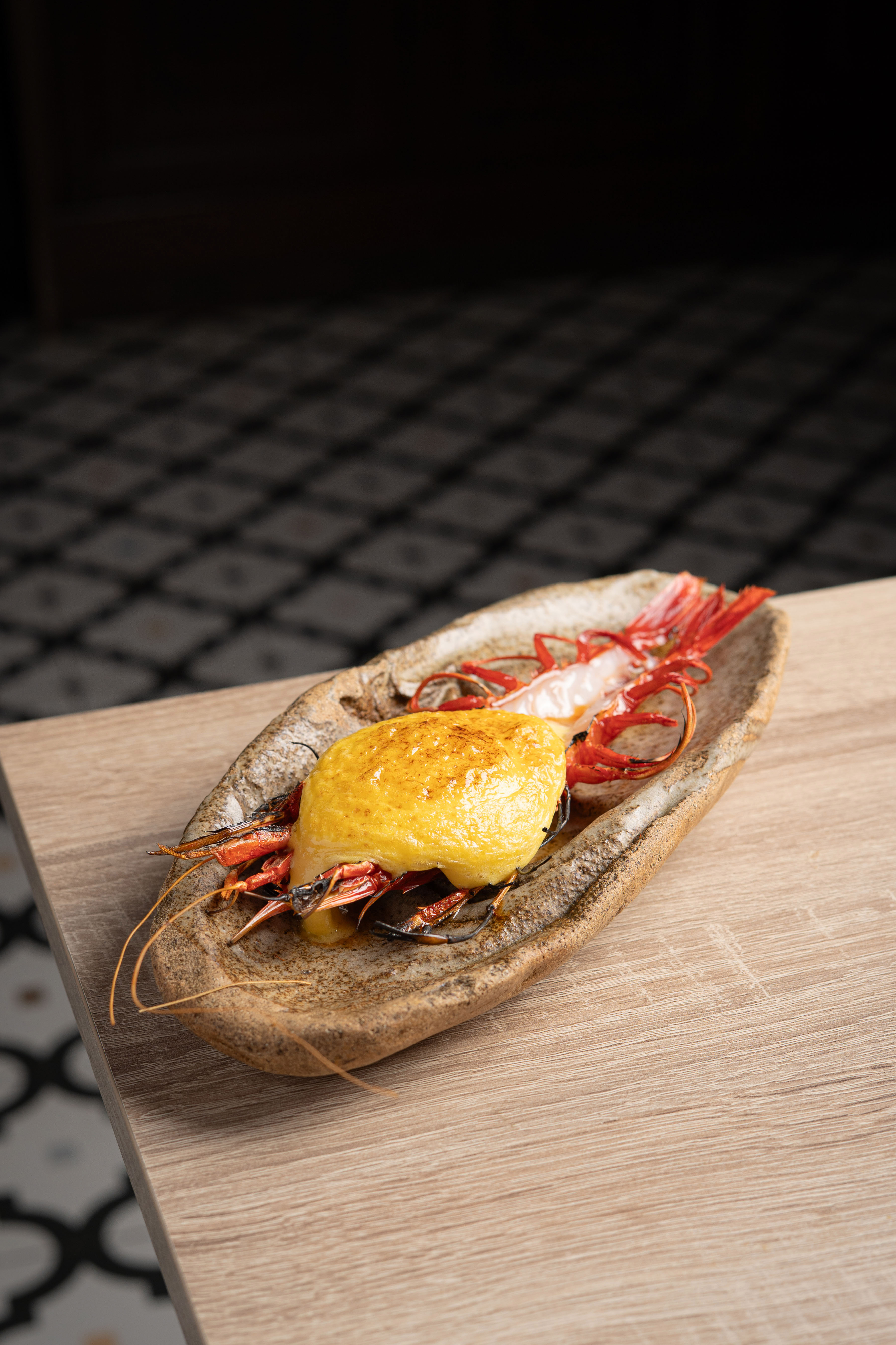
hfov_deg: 24.2
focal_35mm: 56
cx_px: 442
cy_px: 752
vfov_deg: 35.6
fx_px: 2091
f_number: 5.6
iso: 160
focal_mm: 50
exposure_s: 1/100
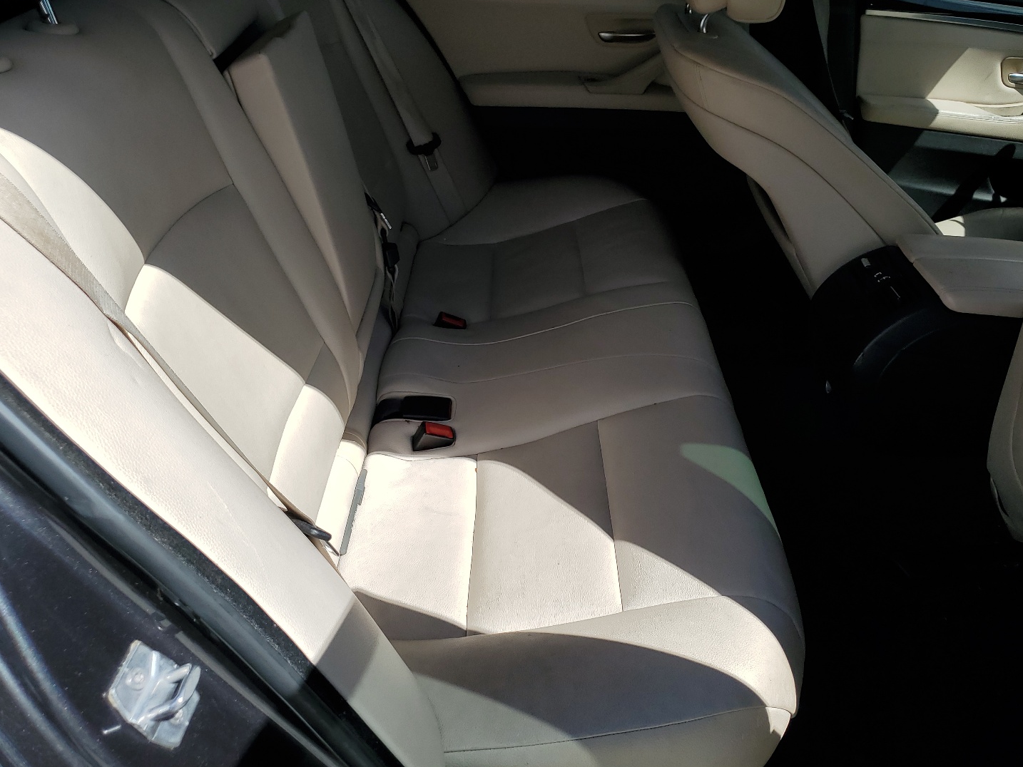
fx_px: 857
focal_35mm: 29
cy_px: 360
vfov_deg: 48.2
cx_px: 559
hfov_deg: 61.5
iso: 50
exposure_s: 1/2500
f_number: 1.5
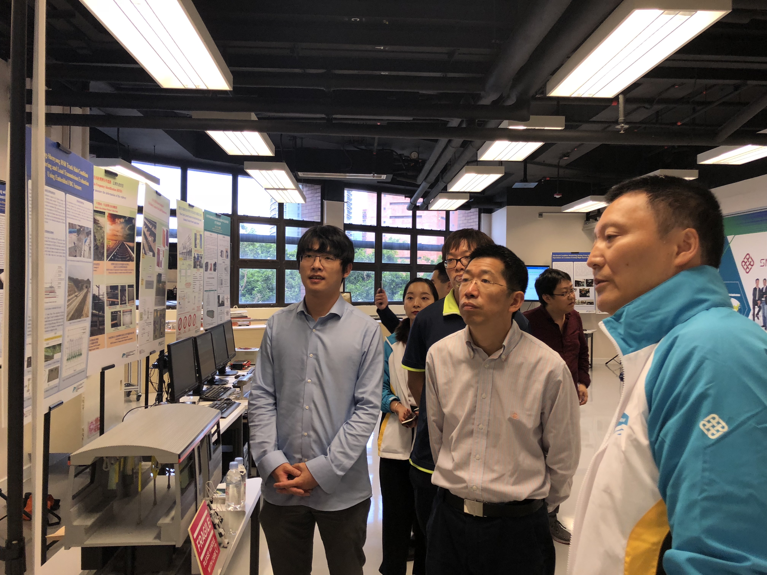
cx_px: 384
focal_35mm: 28
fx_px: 620
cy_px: 288
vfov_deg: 49.7
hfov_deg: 63.4
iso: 25
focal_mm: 4
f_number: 1.8
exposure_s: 1/33
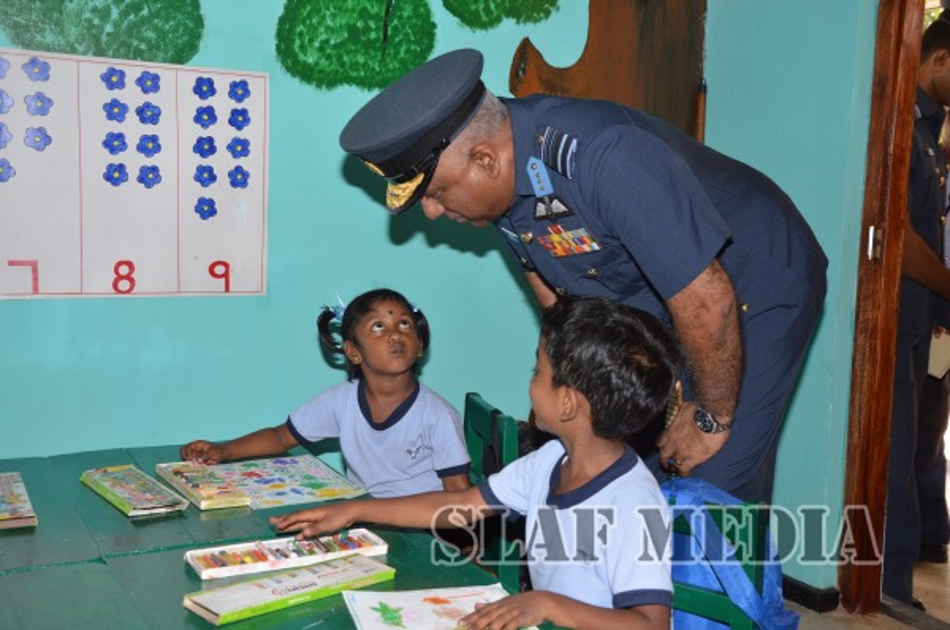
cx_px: 475
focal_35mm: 42
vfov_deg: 31.8
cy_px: 315
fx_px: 1107
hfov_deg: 46.5
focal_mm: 28
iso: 200
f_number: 4.5
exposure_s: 1/50
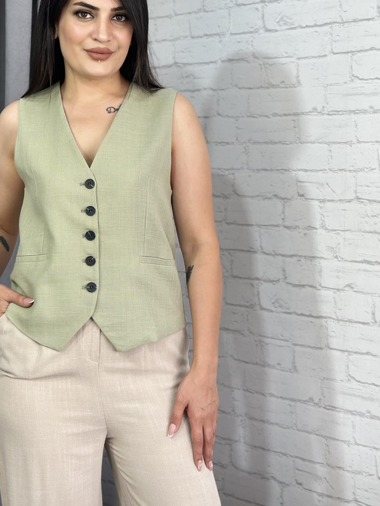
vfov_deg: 27.6
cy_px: 175
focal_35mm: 70
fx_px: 1024
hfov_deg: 20.9
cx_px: 114
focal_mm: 6.86
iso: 80
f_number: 1.78
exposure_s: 1/133
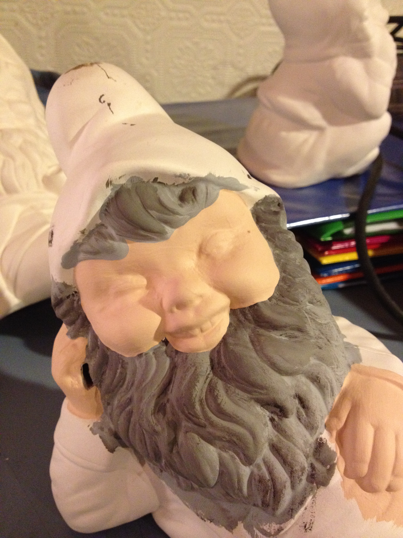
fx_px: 543
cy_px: 269
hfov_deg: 40.7
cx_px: 202
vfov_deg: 52.6
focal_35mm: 35
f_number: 2.4
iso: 500
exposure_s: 1/15
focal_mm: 4.28
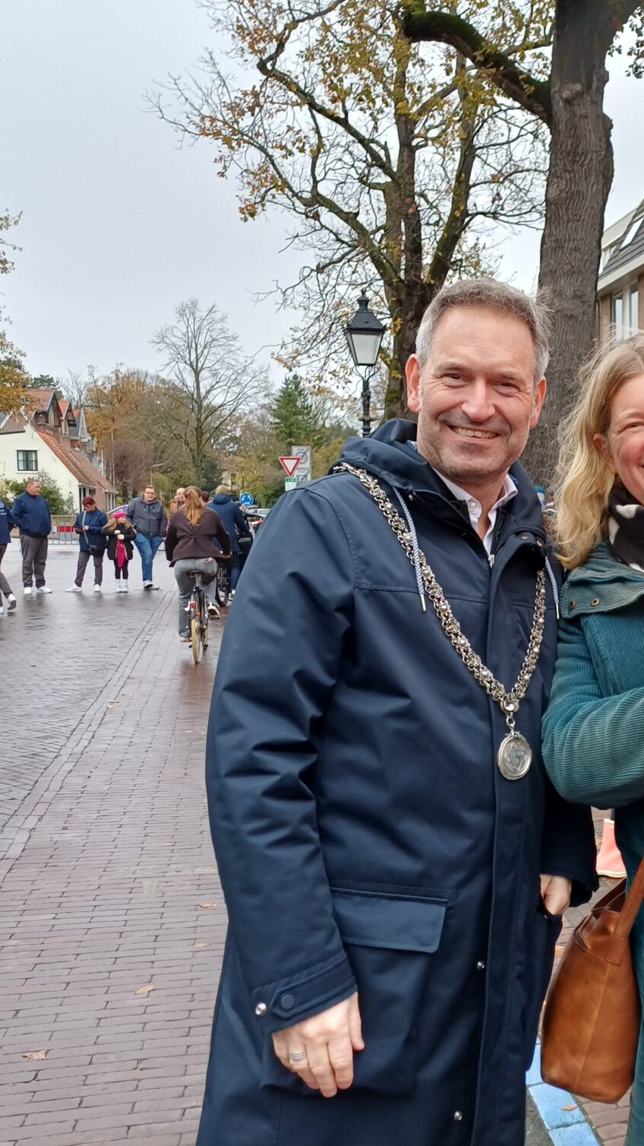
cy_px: 563
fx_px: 1123
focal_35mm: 37
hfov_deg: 30.3
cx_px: 602
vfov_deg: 54.0
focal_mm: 4.65
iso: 80
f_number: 1.8
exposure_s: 1/100
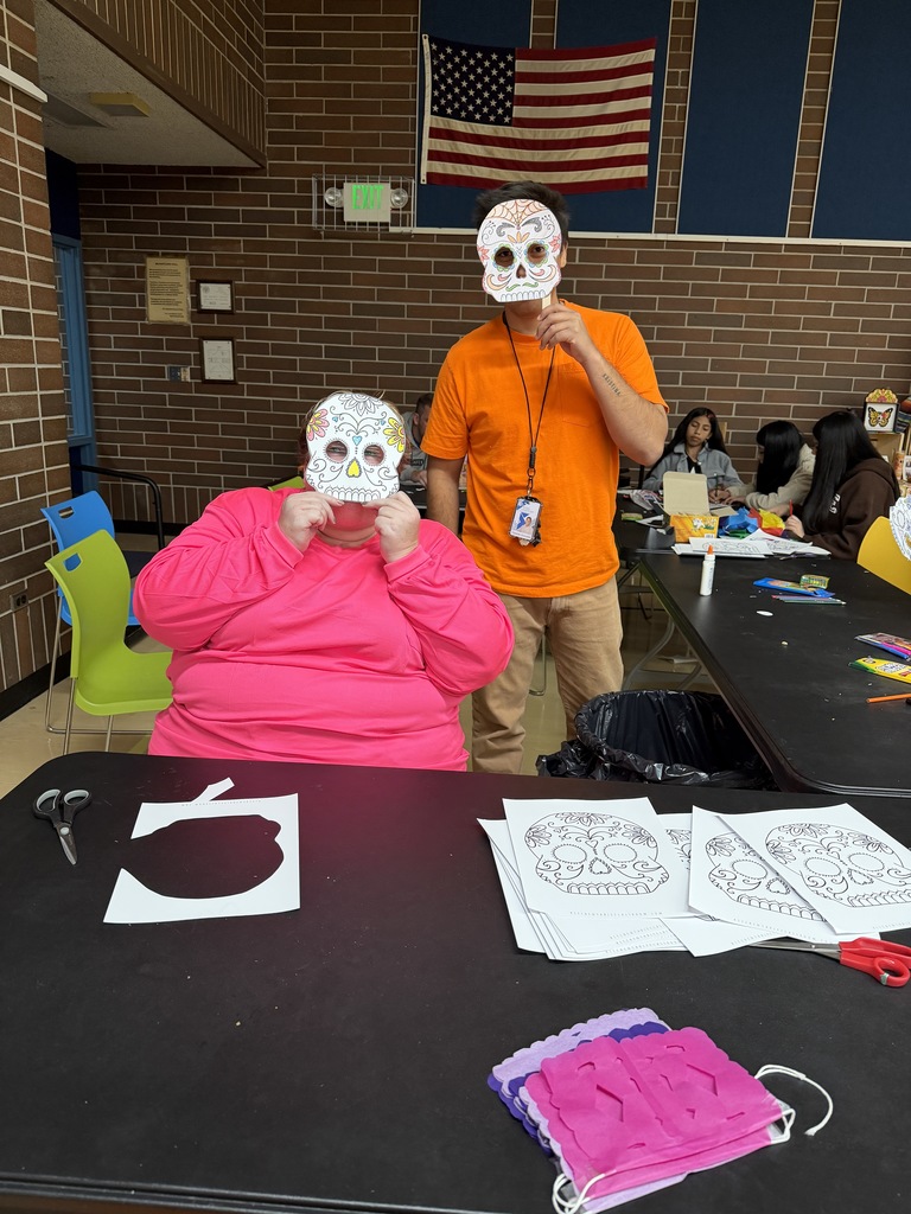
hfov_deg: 56.8
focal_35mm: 24
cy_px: 607
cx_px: 456
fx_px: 842
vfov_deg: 71.6
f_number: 1.78
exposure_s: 1/60
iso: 250
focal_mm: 6.76
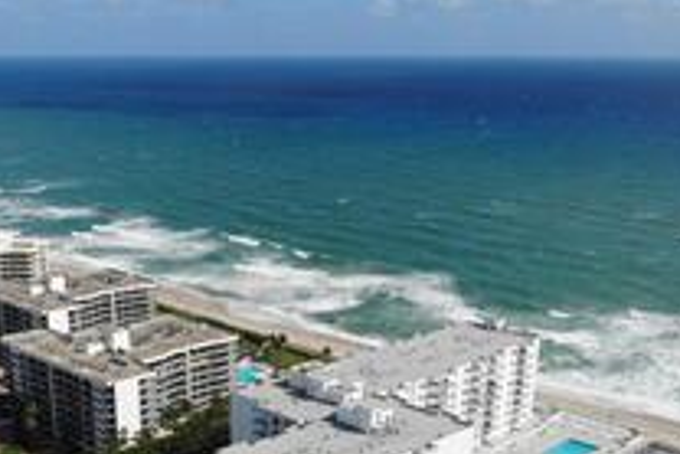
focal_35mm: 48
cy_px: 428
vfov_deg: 26.9
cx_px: 255
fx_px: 907
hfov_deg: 40.8
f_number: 2.8
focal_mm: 4.5
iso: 100
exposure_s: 1/1562
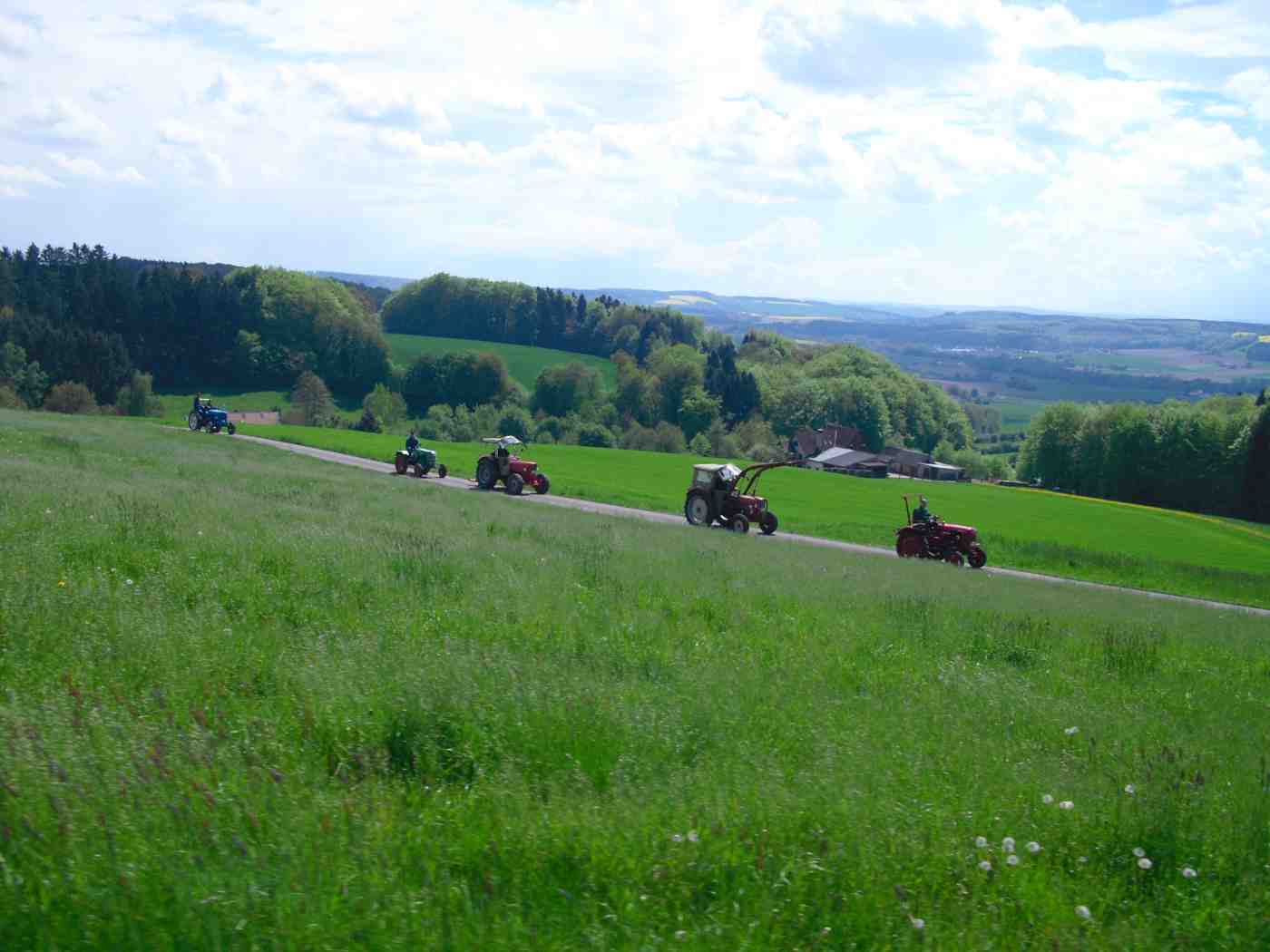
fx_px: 1321
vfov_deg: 39.7
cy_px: 476
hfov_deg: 51.4
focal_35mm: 36
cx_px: 635
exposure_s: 1/160
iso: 64
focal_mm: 6.3
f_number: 7.8
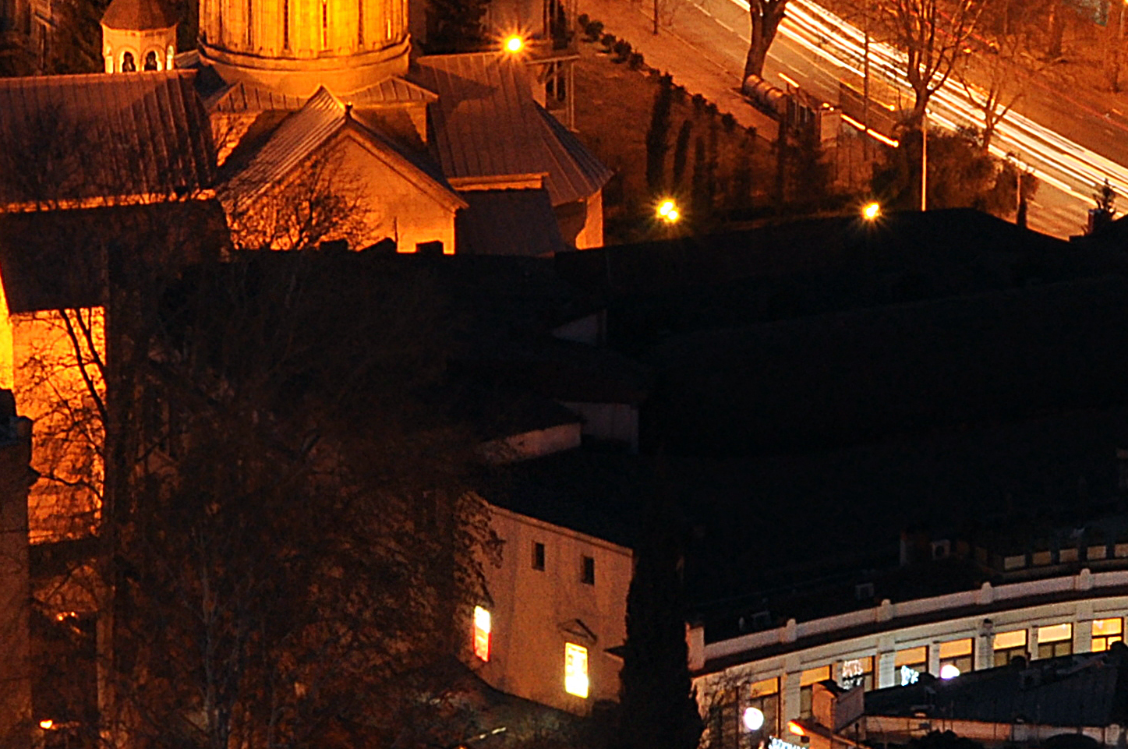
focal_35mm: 244
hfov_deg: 8.4
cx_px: 1319
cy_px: -328
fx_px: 7651
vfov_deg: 5.6
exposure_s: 6
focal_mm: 55
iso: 500
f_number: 22
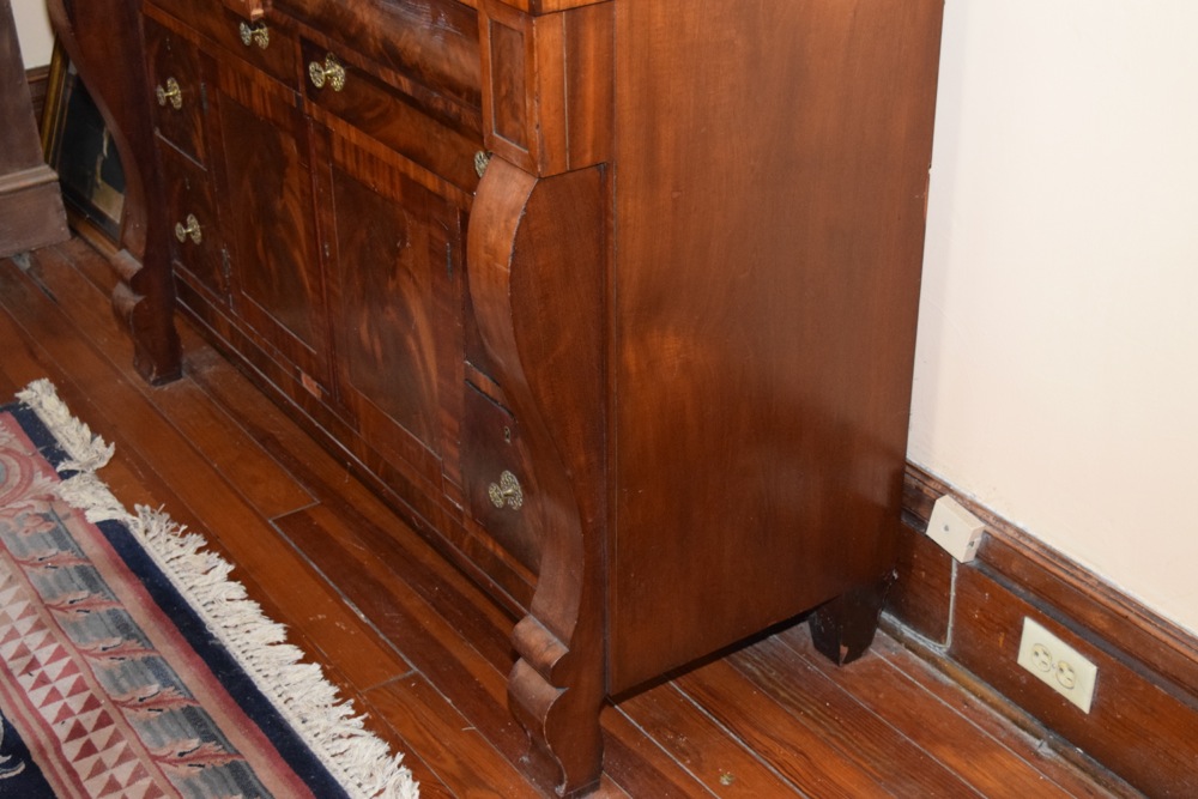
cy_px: 400
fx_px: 1797
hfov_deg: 36.9
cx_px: 599
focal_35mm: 54
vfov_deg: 25.1
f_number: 4.8
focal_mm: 36
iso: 3200
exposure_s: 1/60
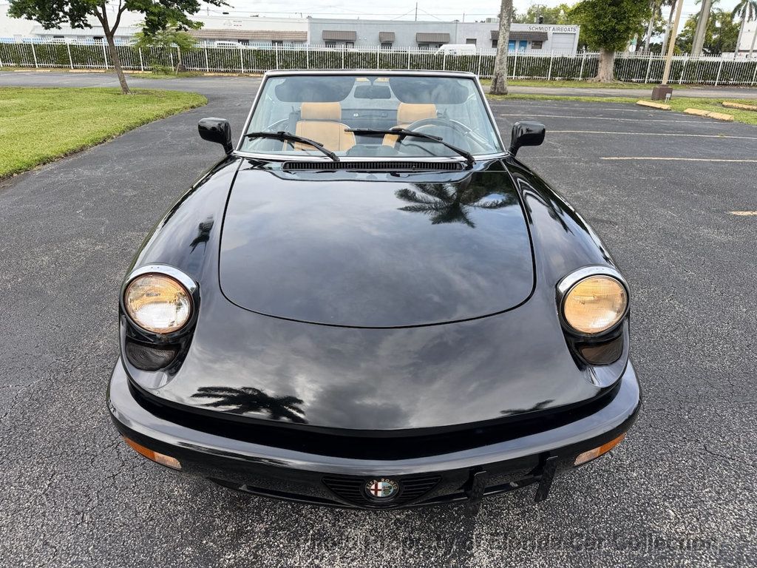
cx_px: 378
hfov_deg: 71.6
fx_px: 525
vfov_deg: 56.8
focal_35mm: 24
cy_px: 284
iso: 80
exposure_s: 1/909
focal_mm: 6.76
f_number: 1.78
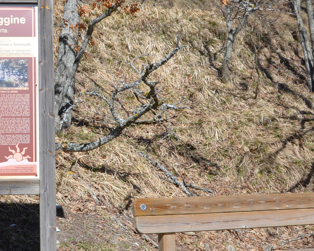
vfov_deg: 23.2
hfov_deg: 28.0
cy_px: 130
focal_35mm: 66
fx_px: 613
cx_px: 52
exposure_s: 1/320
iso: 100
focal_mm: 18
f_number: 9
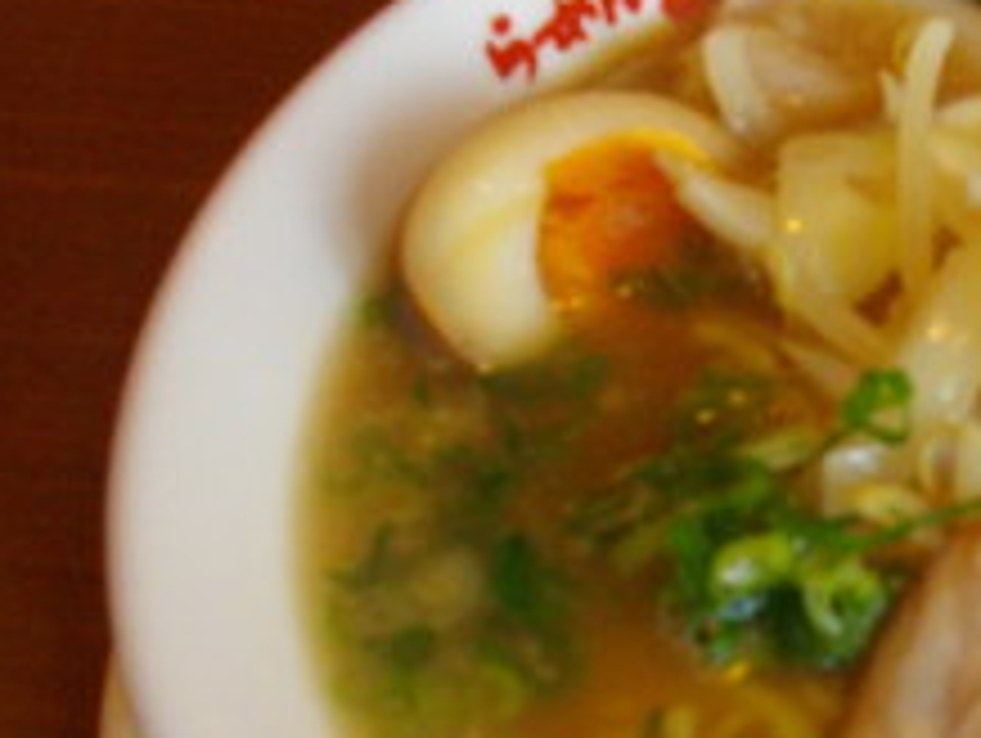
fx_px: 2014
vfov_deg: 20.6
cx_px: 1012
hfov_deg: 25.8
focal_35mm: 71
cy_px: 524
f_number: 2.9
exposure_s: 1/100
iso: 200
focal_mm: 5.7
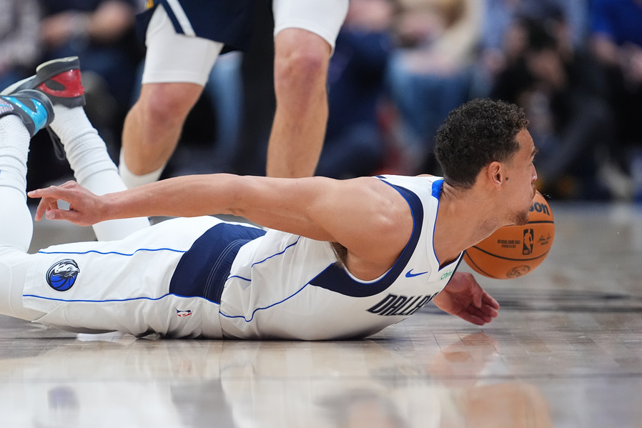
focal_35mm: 456
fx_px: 8133
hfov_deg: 4.5
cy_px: 214
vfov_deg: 3.0
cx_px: 305
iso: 5000
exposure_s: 1/2000
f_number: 3.2
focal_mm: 400
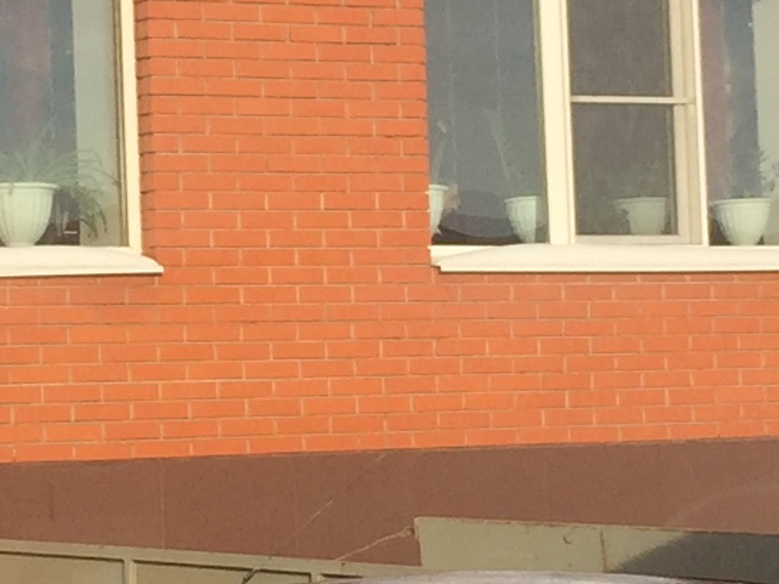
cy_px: 223
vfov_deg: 8.5
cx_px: 329
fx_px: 3916
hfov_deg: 11.4
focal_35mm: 174
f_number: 2.2
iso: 32
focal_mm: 4.15
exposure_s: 1/1721
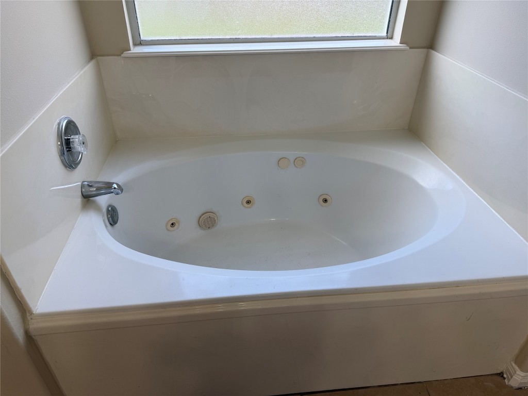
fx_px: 366
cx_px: 264
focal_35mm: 24
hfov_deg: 71.6
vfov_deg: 56.8
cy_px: 198
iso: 80
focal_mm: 6.76
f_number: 1.78
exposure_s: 1/294
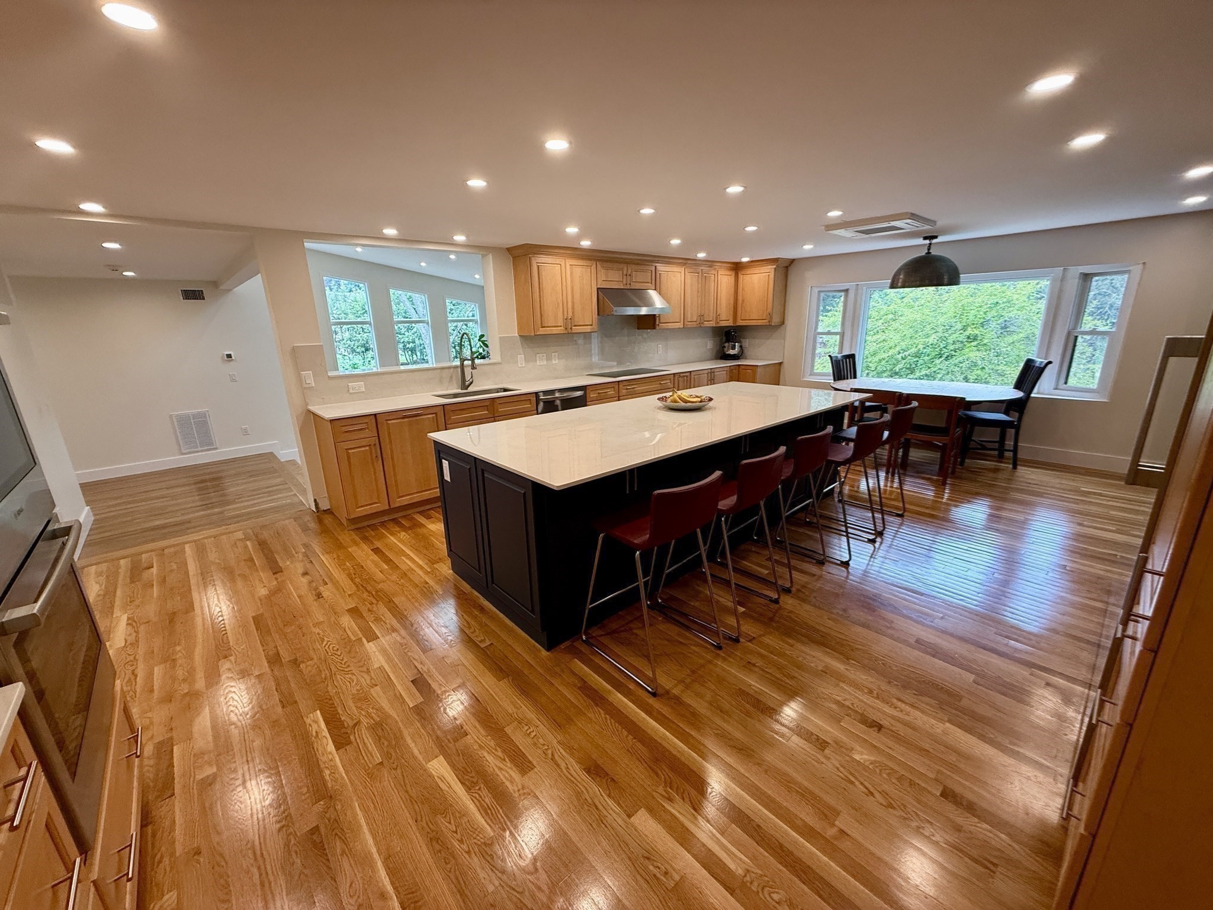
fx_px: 491
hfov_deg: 102.1
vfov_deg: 85.7
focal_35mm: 14
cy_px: 455
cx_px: 606
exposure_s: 1/120
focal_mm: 2.22
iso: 200
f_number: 2.2
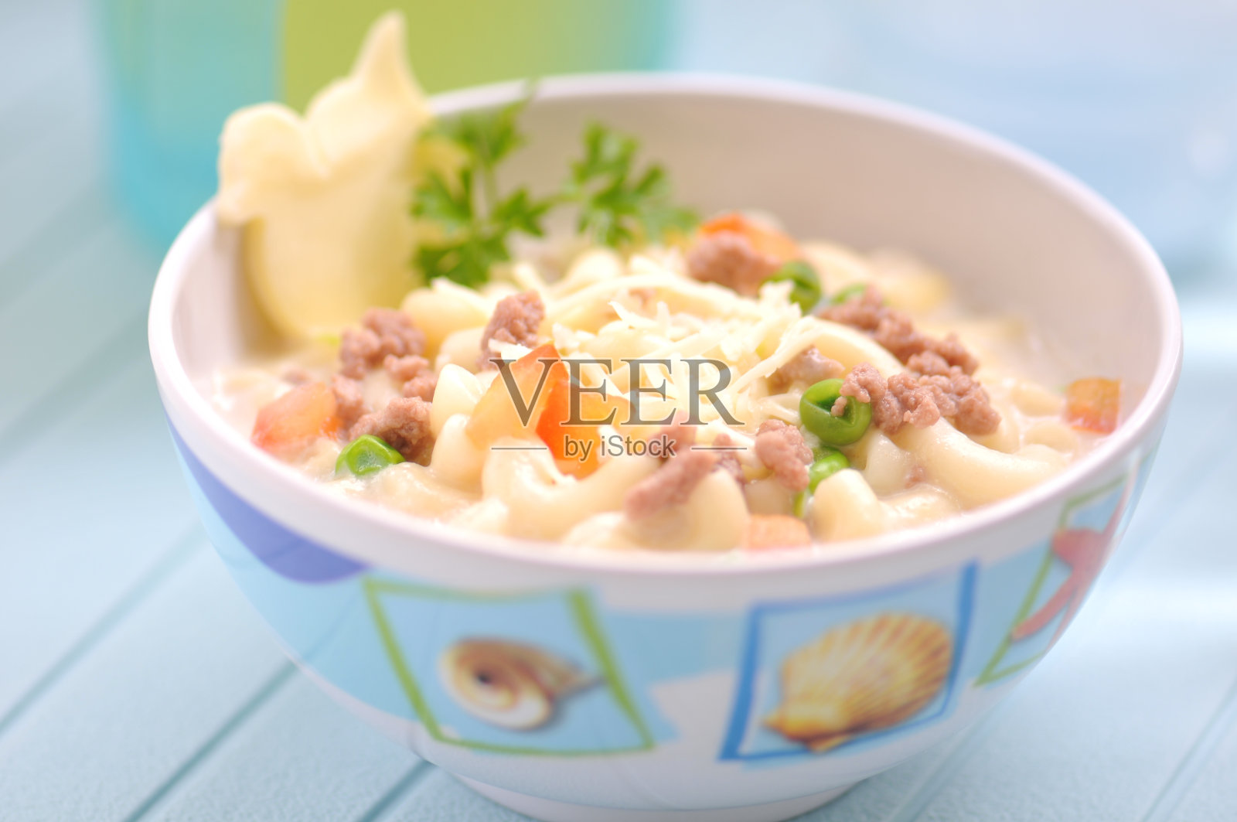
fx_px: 5406
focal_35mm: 158
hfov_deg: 13.1
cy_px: 411
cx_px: 618
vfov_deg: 8.7
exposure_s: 1/125
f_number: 3.2
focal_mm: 105
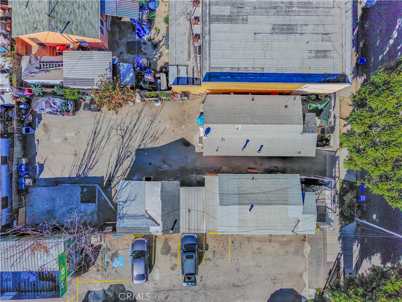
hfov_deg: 73.9
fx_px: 267
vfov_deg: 58.9
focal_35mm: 23
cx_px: 201
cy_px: 151
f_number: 1.9
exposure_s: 1/5000
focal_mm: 6.67
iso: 108
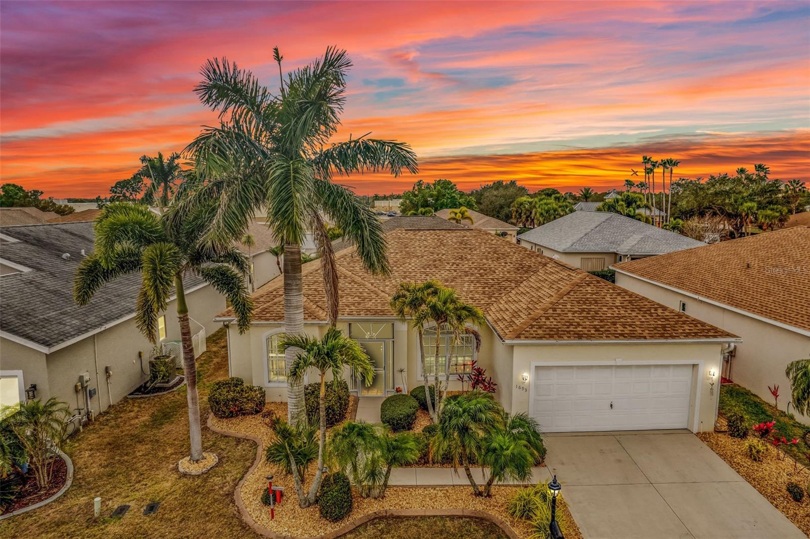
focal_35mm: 22
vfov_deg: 57.2
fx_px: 495
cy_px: 270
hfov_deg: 78.6
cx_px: 405
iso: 100
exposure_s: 1/1250
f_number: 2.8
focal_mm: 8.38
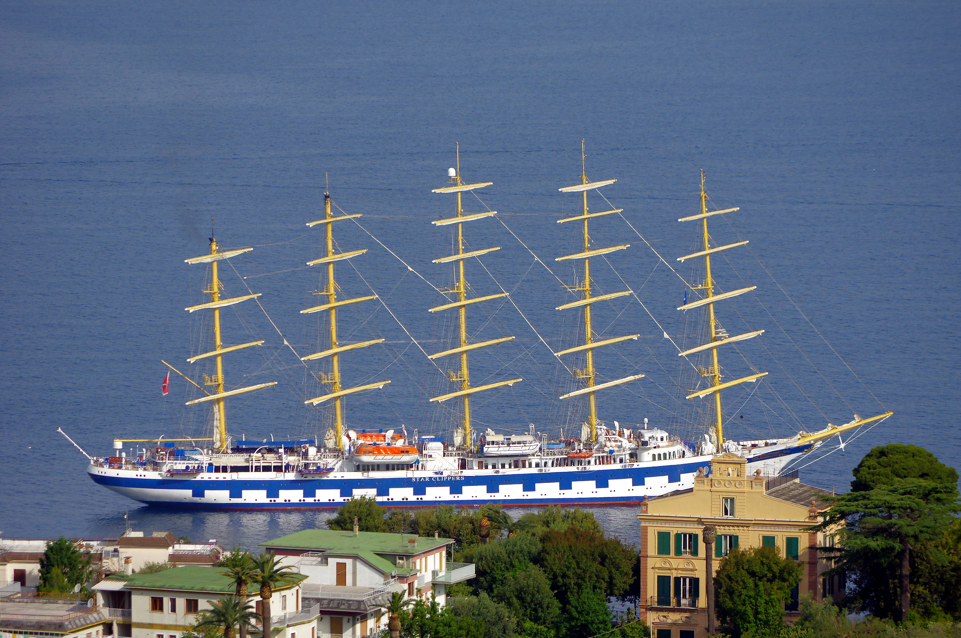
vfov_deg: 4.6
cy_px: 319
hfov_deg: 6.9
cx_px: 480
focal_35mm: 300
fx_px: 8000
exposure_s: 1/1000
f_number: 8
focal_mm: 200
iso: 200
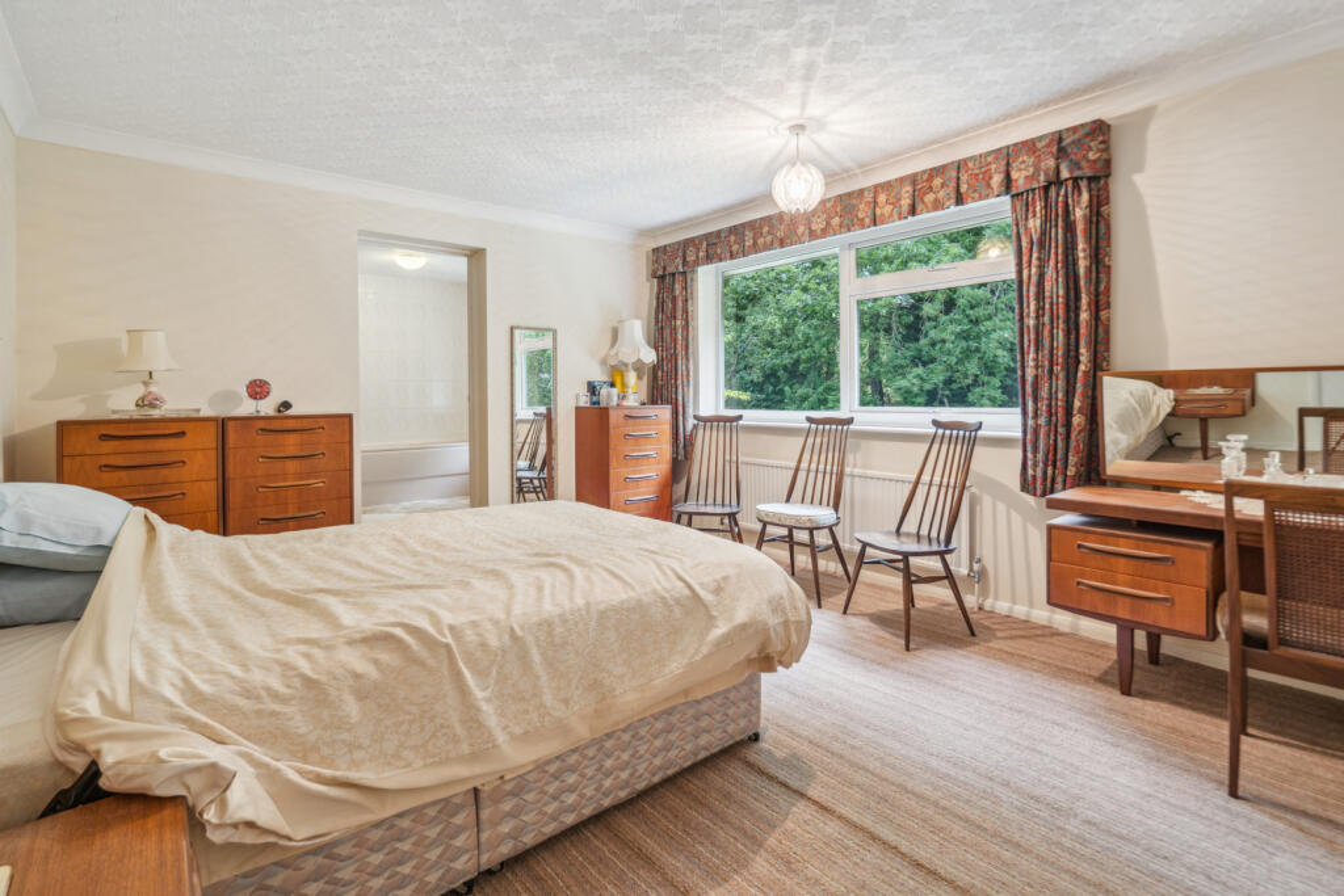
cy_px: 448
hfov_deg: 96.7
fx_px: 597
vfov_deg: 73.8
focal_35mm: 16
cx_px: 672
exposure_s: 1/6
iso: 400
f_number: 5.6
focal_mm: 16
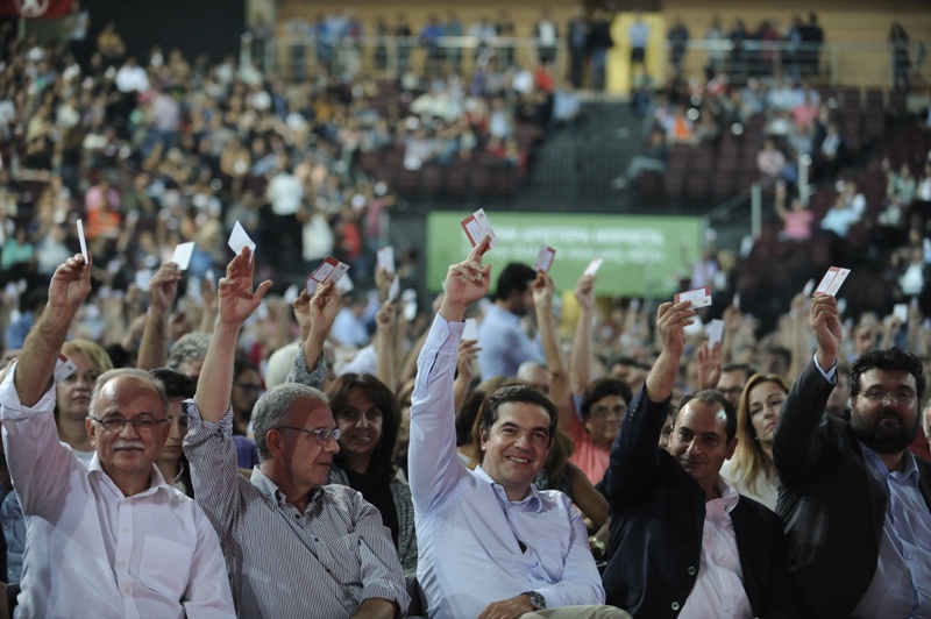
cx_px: 466
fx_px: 2532
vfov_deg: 13.9
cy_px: 310
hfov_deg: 20.8
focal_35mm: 98
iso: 2500
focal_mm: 98
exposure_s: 1/250
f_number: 2.8
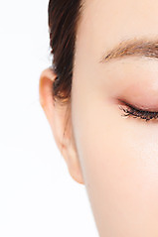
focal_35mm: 176
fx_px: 1160
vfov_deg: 11.7
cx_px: 132
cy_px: 135
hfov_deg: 7.8
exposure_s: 1/125
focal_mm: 105
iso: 64
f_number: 16
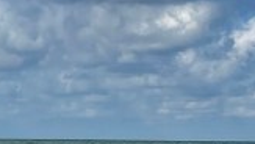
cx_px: 61
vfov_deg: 6.8
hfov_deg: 12.0
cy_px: 149
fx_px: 1205
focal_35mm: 178
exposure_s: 1/5376
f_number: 1.6
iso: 32
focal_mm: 5.1
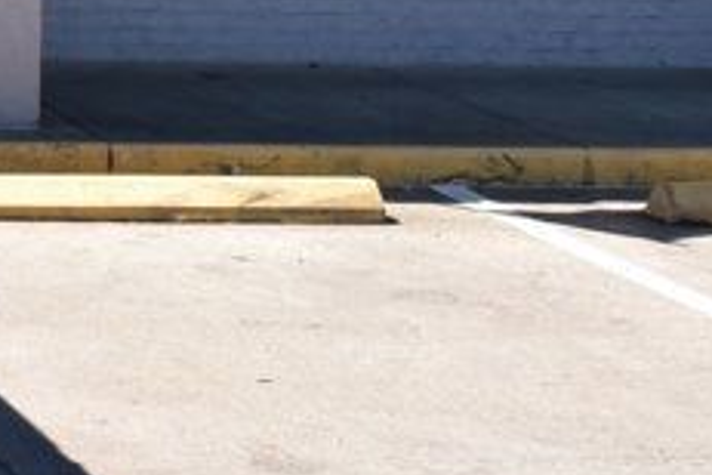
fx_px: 3421
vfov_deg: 7.9
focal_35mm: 173
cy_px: -114
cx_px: -607
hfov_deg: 11.0
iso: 400
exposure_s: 1/400
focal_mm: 26
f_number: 11
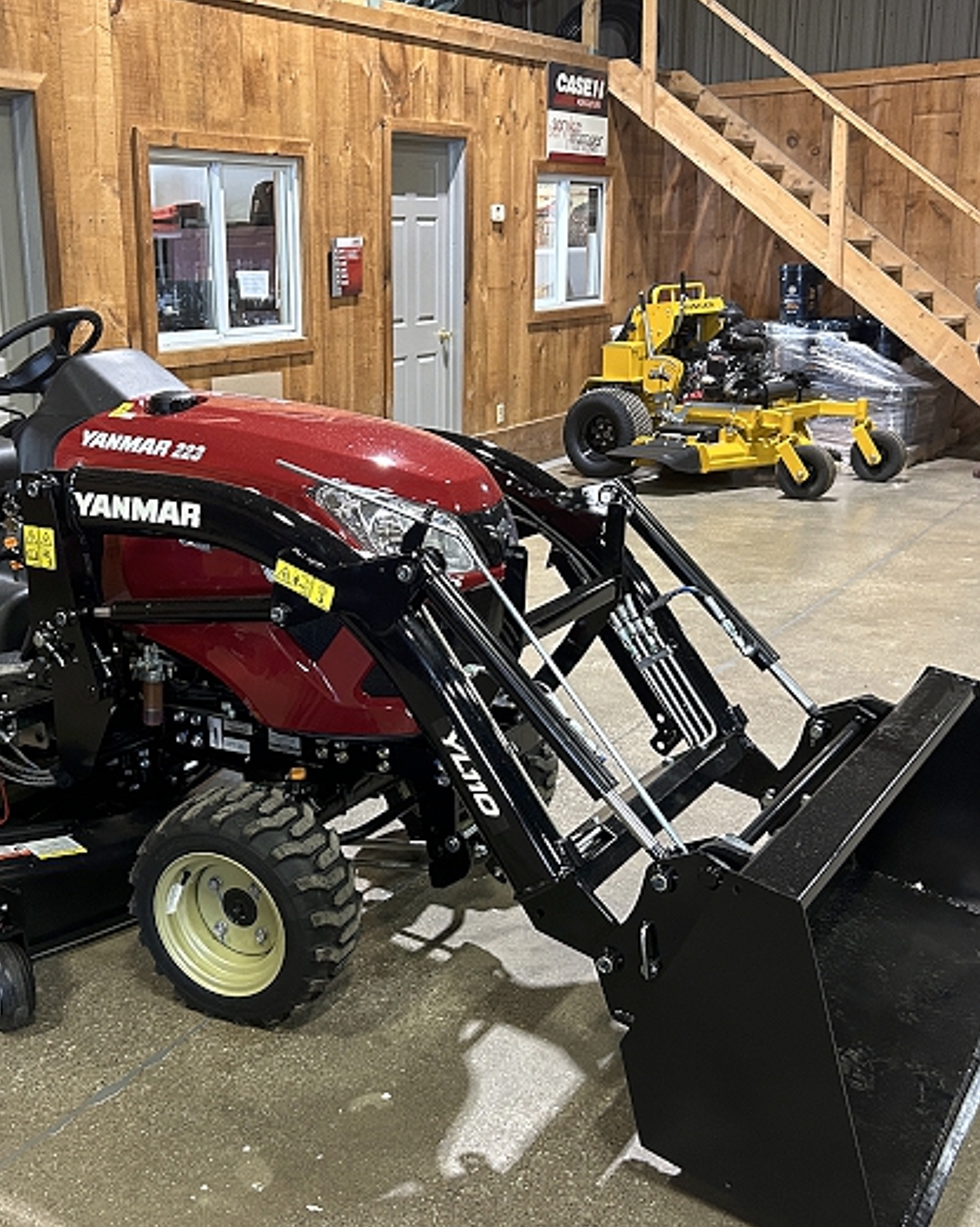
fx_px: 1416
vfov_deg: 46.9
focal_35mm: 39
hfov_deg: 37.7
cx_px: 306
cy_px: 615
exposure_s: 1/60
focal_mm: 5.7
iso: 320
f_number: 1.5
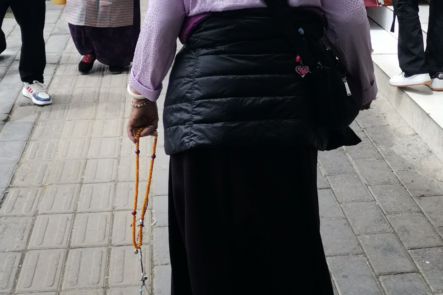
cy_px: 21
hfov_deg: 31.4
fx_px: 788
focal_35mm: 64
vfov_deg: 20.7
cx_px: 222
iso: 50
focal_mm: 4.75
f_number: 1.8
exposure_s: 1/1232
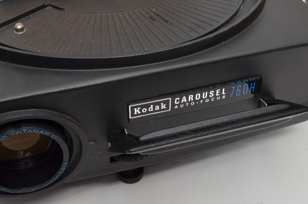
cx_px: 124
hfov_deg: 36.2
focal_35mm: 55
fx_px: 470
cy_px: 101
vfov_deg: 24.5
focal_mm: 26
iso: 250
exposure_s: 1/125
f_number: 8
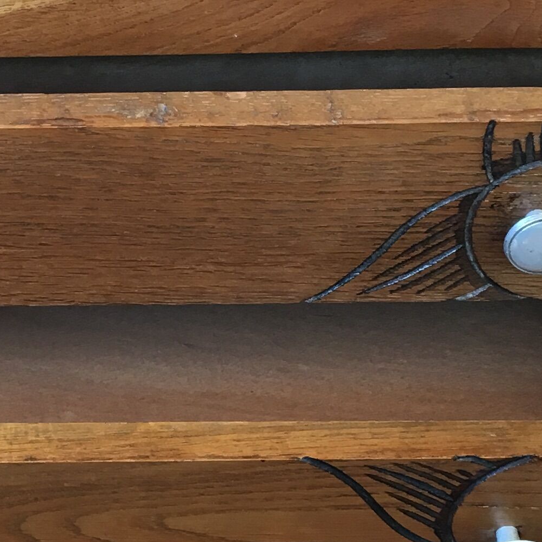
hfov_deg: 16.6
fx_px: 1825
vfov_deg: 16.9
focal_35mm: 103
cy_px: 203
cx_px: 22
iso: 32
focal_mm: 4.15
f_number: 2.2
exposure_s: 1/33
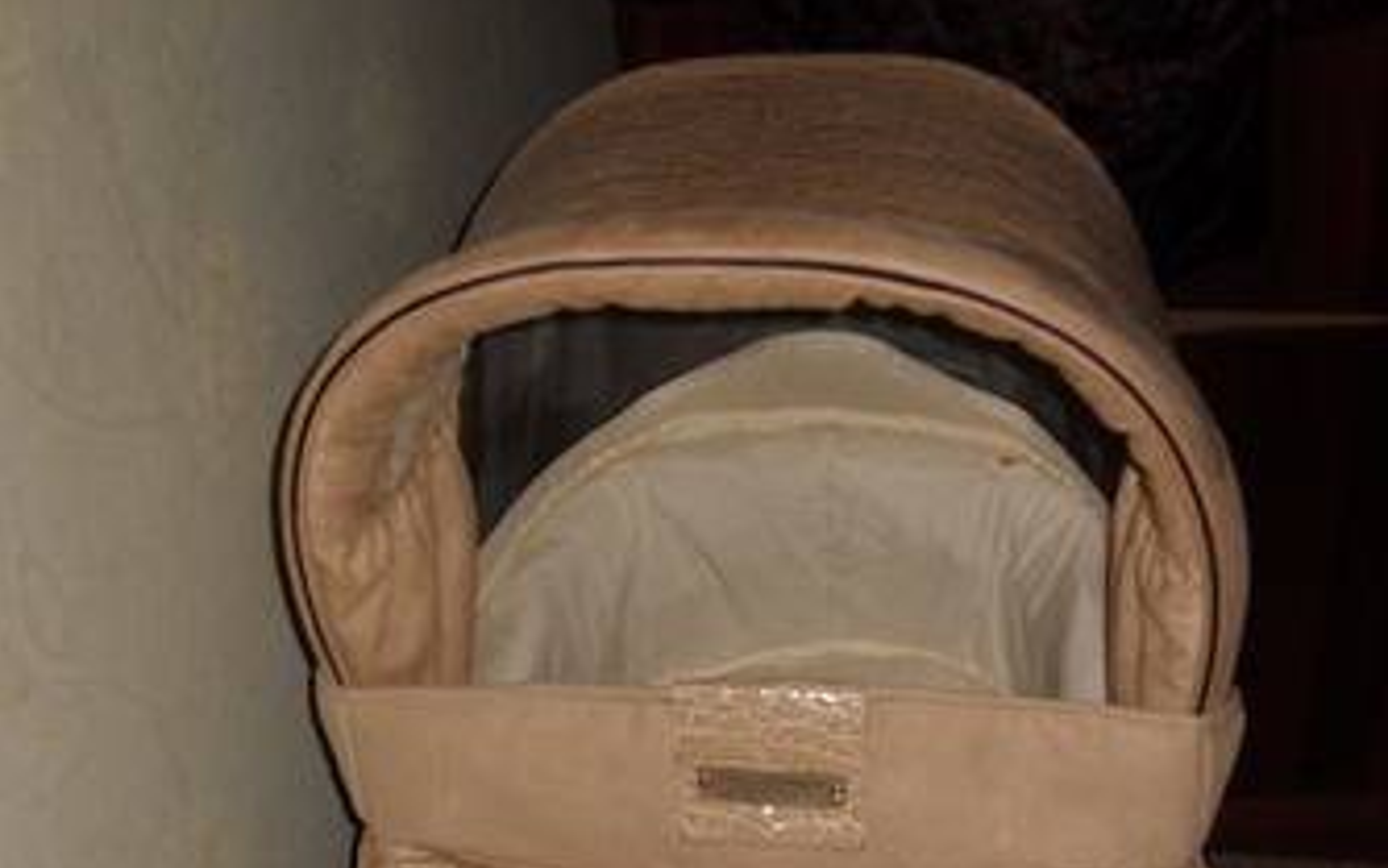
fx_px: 1892
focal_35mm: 50
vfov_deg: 24.9
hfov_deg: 40.3
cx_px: 698
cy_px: 822
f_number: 8.9
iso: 160
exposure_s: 1/45
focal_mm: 6.2
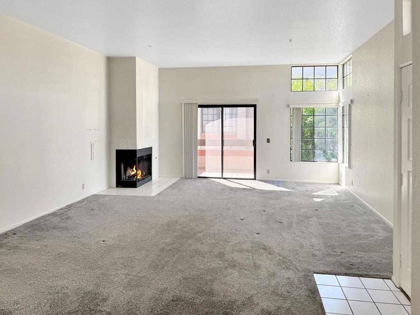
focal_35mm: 24
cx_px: 210
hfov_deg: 71.6
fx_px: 291
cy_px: 158
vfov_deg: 56.8
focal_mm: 6.76
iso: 64
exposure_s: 1/150
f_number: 1.78
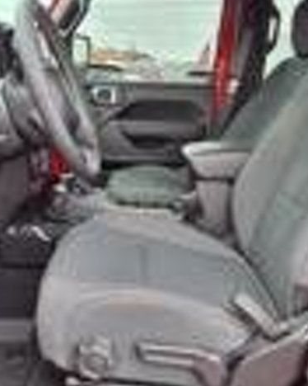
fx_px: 410
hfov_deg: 41.1
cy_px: 191
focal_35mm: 36
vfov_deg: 50.3
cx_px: 147
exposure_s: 1/120
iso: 50
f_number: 1.9
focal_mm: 3.58
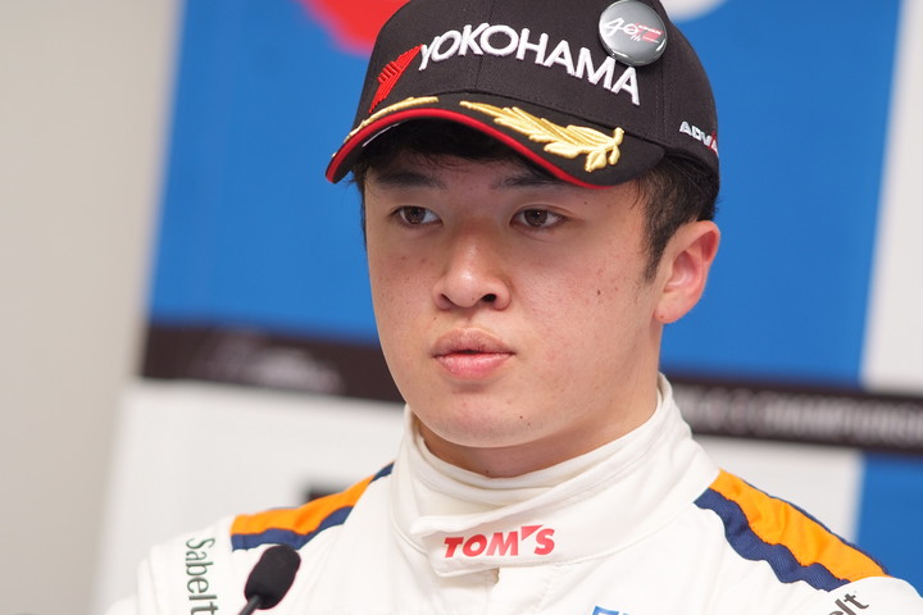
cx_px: 462
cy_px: 308
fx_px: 6922
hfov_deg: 7.6
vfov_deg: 5.1
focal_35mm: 270
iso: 400
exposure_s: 1/250
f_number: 2.8
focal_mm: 180
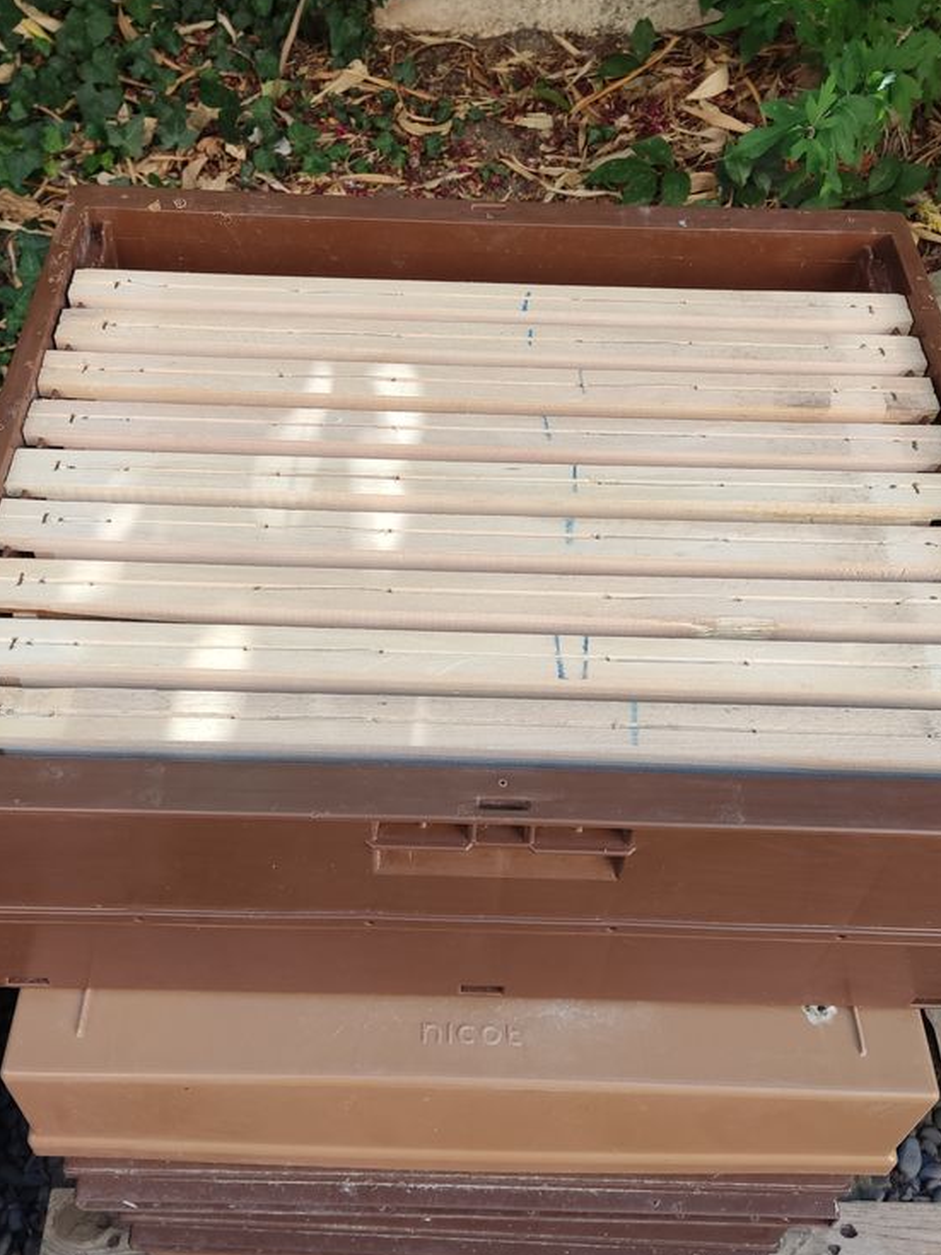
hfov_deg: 41.8
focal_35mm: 34
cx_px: 444
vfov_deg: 54.0
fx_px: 1233
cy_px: 616
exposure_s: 1/100
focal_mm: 4.71
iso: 69
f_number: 1.79
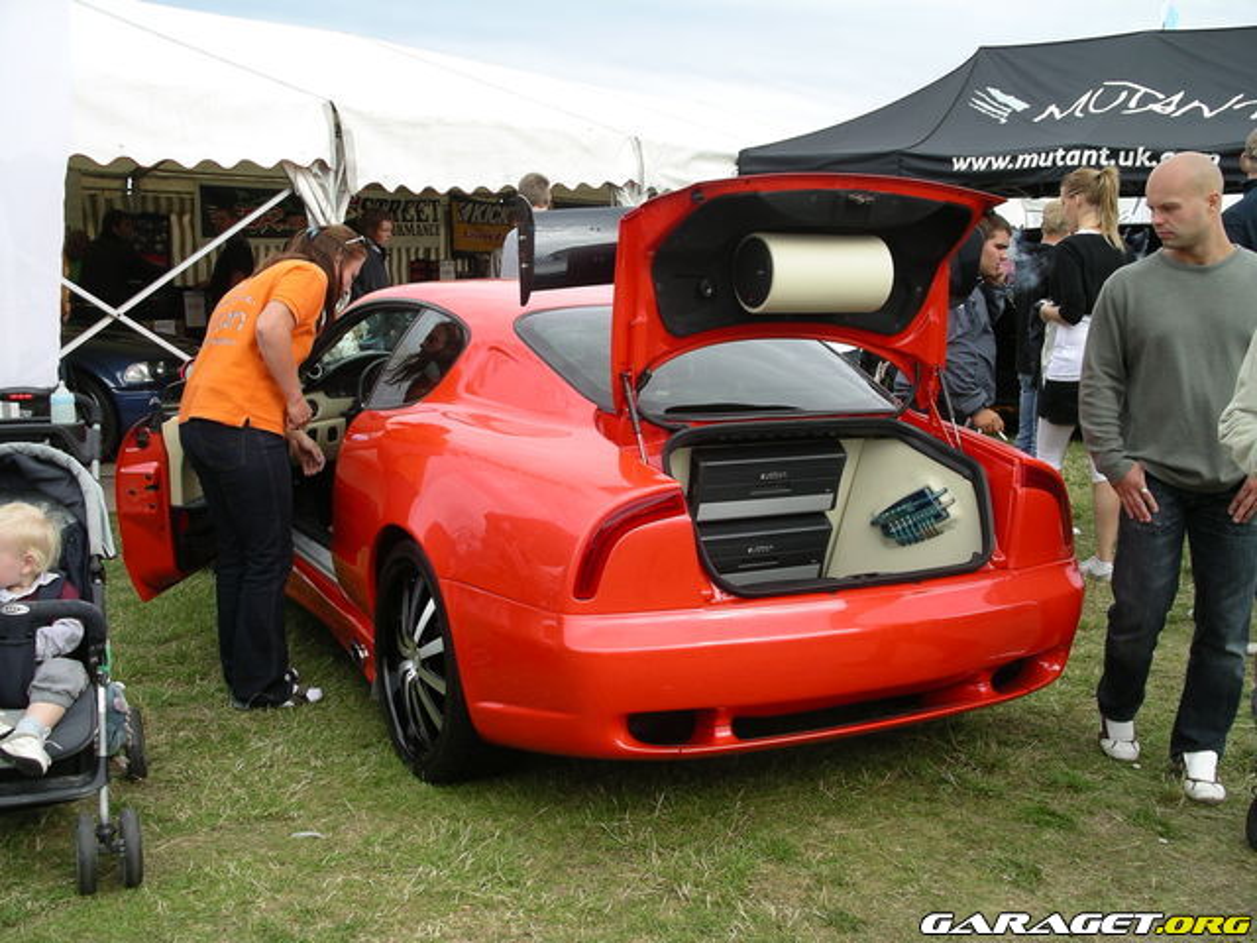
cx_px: 628
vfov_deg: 38.7
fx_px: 1344
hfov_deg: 50.1
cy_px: 472
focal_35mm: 37
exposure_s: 1/320
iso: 64
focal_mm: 7.8
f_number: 4
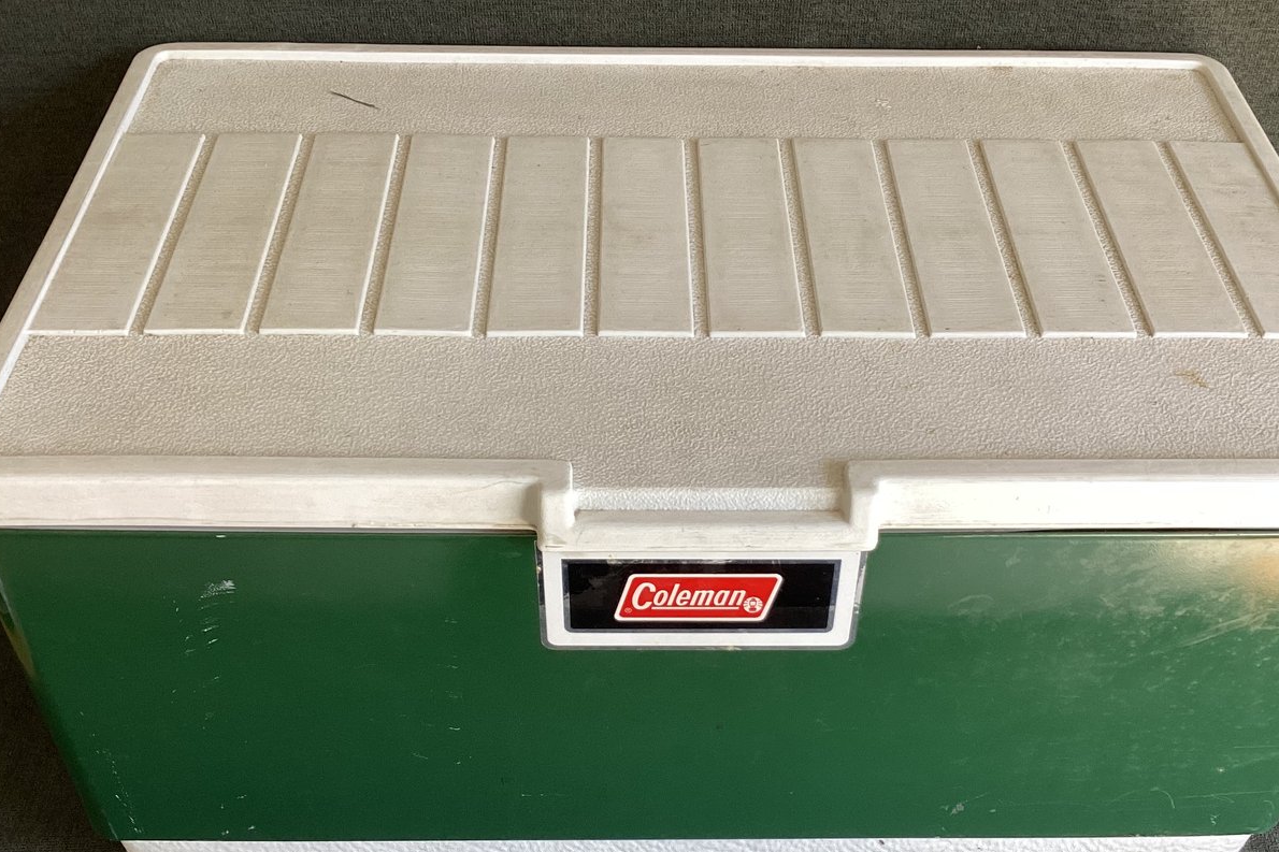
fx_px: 1456
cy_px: 541
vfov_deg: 32.4
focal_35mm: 41
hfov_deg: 47.4
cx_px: 682
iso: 80
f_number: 2.4
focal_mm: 3.3
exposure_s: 1/120
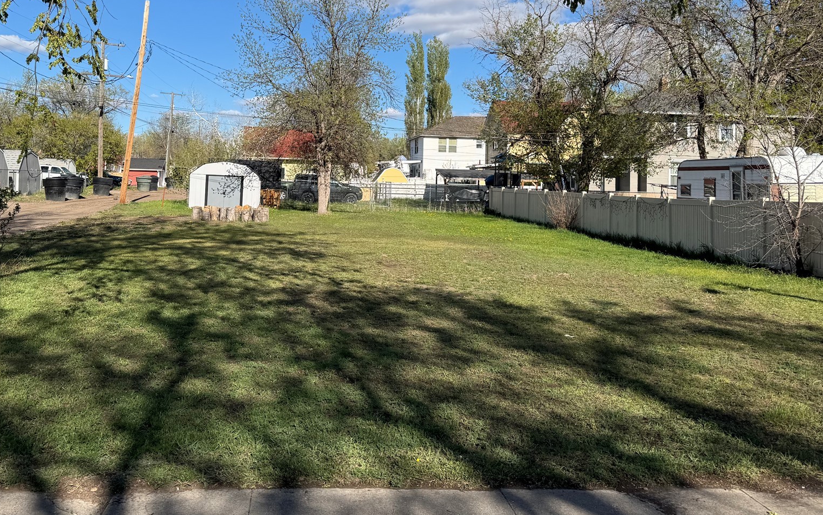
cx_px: 328
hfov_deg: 56.3
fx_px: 763
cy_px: 166
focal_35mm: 34
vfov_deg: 36.8
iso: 80
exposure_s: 1/4608
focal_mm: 6.76
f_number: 1.78
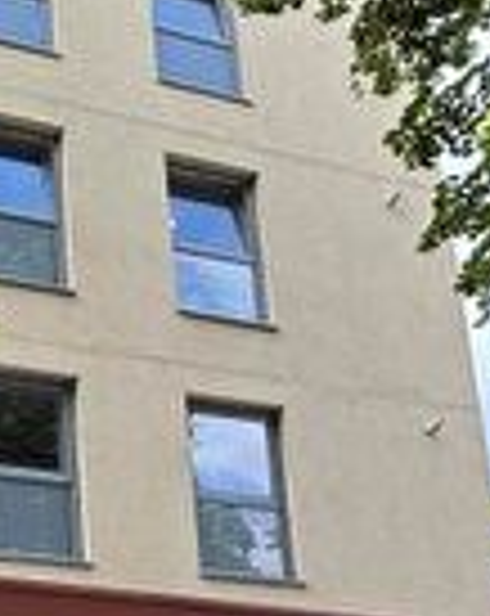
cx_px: -27
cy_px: 578
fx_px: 1273
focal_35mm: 70
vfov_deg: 26.1
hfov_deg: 20.9
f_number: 2.2
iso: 64
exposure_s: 1/403
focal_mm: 2.22
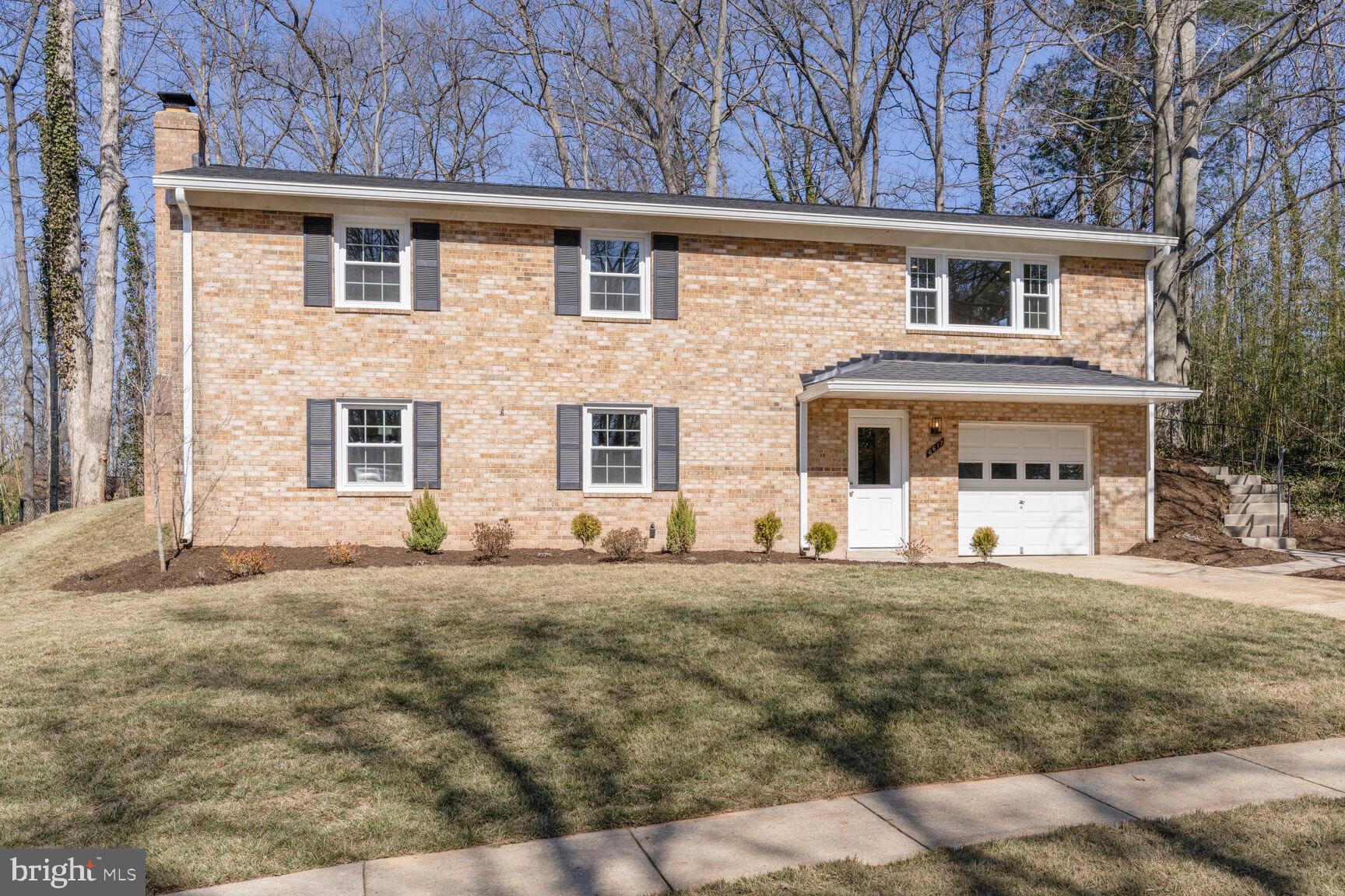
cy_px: 448
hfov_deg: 61.1
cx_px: 672
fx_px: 1139
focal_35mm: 30
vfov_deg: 43.0
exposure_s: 1/800
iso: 200
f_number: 8
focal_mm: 30.5
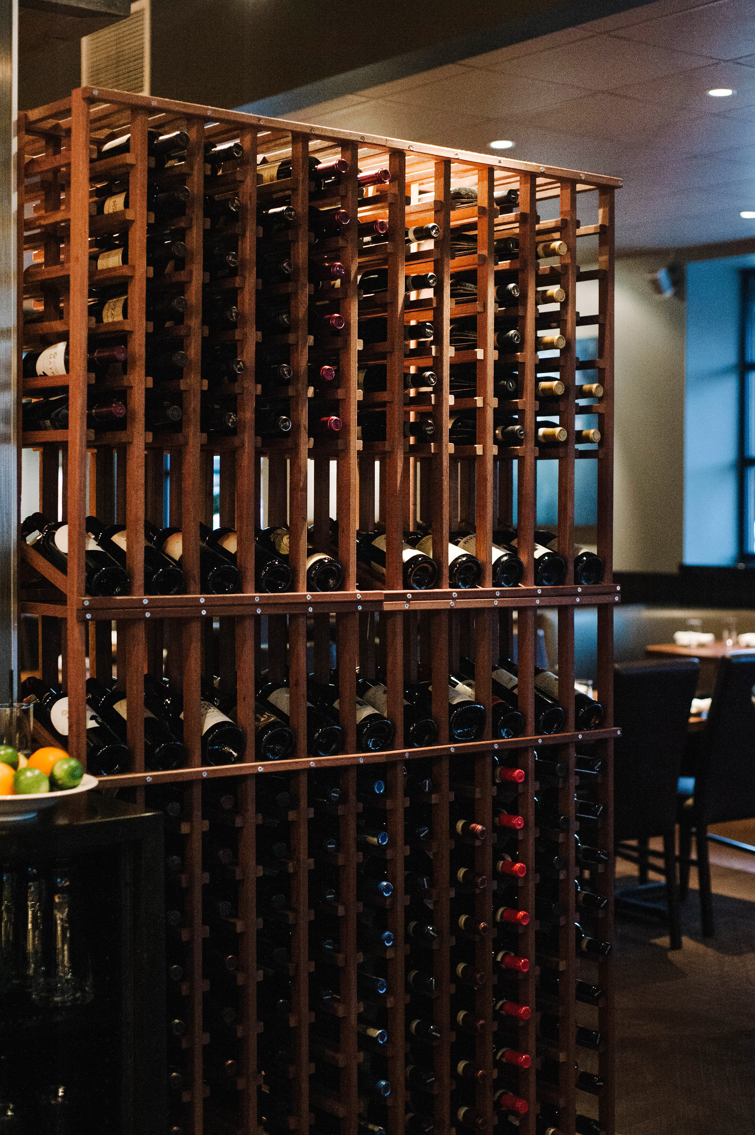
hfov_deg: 25.0
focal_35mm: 54
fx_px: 1701
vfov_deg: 36.9
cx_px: 358
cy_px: 524
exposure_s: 1/125
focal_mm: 50
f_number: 2.8
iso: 4000
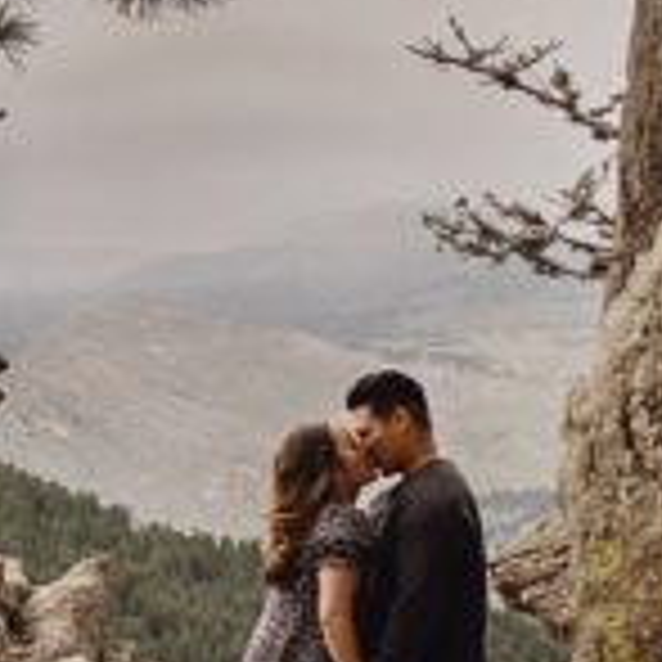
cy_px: 423
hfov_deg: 8.4
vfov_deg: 8.4
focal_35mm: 208
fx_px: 4500
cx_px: 140
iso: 200
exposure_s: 1/2000
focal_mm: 35
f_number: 2.5
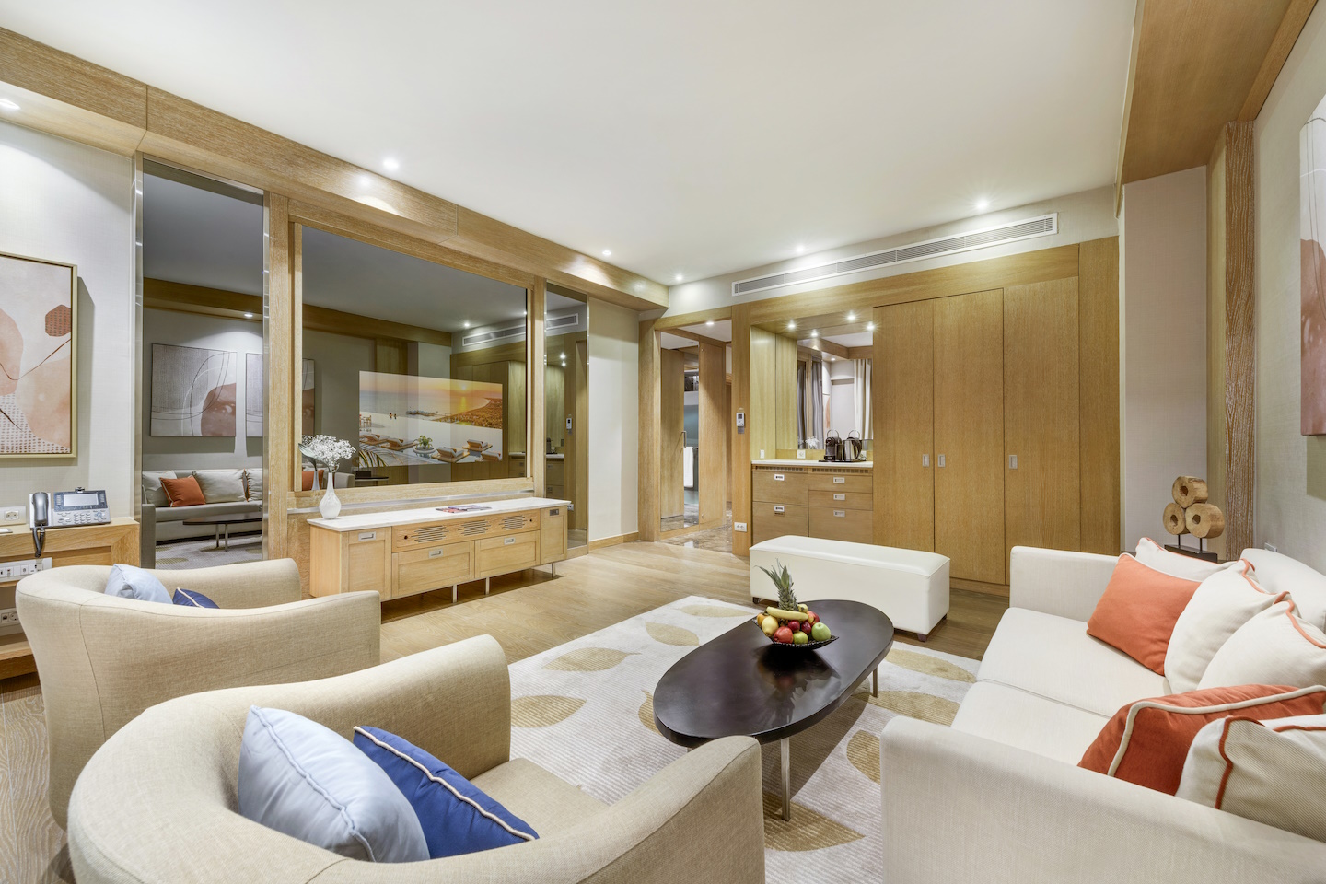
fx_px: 516
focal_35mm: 14
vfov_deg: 81.2
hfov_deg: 104.3
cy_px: 442
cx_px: 663
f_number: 11
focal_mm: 14
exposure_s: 2
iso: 100
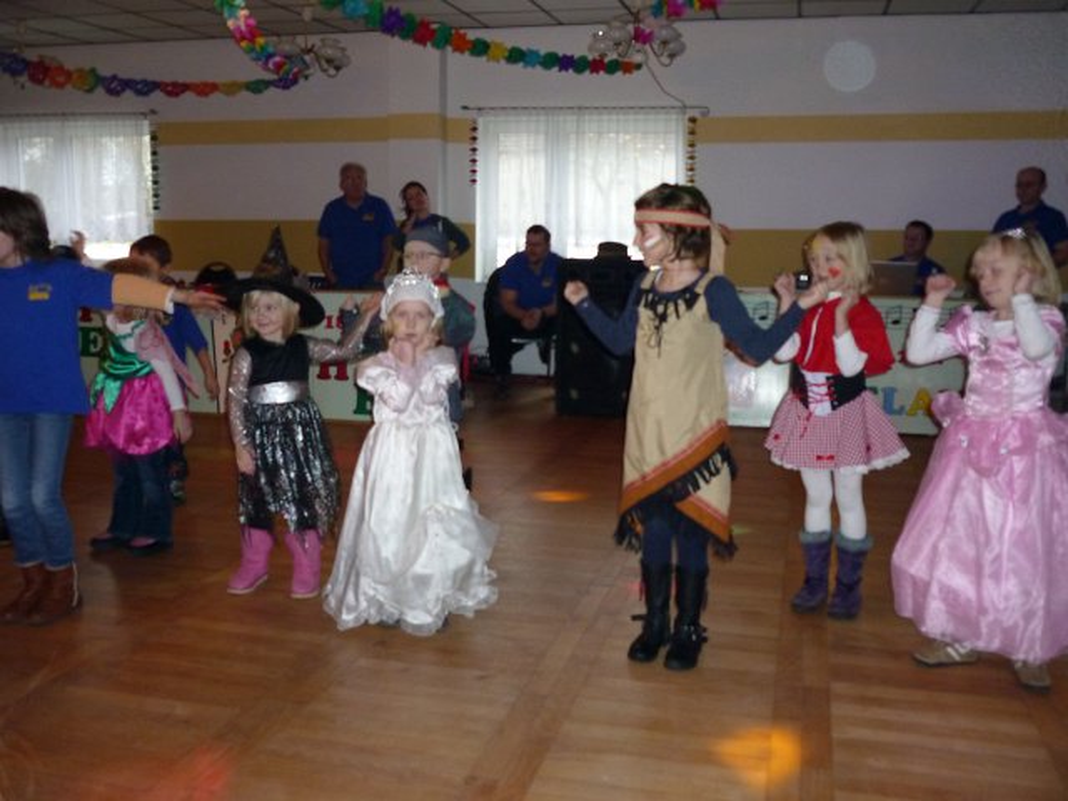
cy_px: 400
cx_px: 534
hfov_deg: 55.4
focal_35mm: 33
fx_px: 1018
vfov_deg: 42.9
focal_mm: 5.5
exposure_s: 1/60
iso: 250
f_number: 2.8
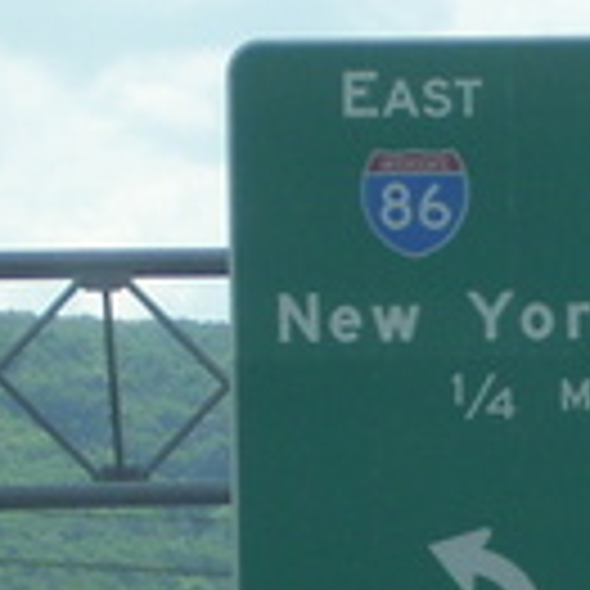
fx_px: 11261
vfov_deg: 3.0
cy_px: 806
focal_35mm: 584
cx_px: 1027
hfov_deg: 3.0
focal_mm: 18
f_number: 4.6
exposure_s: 1/320
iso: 80
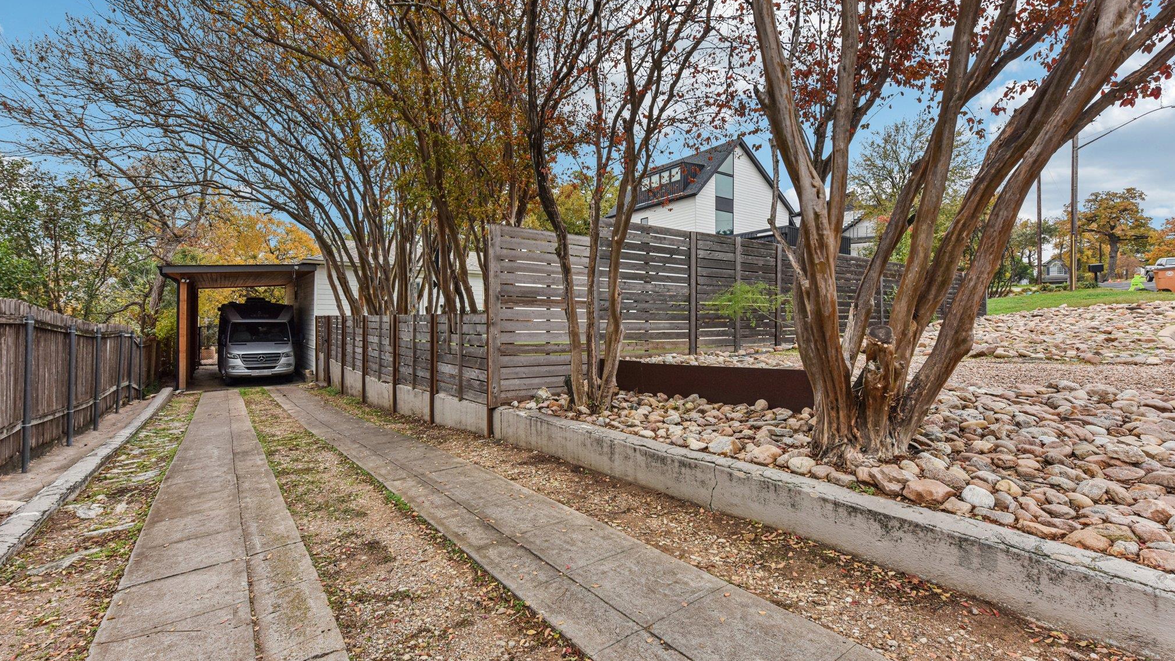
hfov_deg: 95.9
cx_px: 591
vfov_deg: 63.9
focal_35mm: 17
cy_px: 308
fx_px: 530
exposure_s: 1/250
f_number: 8
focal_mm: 16
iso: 400
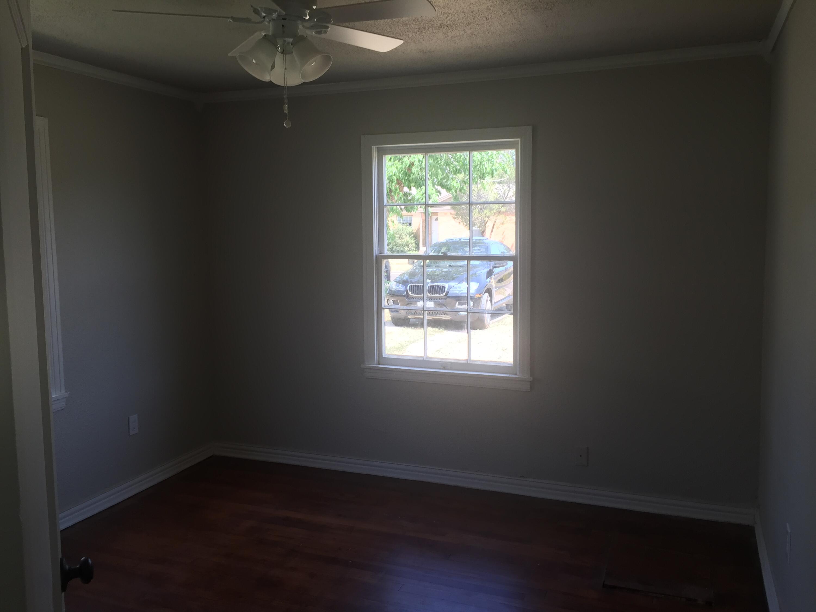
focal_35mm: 29
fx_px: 684
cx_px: 408
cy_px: 306
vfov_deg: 48.2
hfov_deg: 61.7
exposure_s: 1/120
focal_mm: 4.15
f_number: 2.2
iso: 32
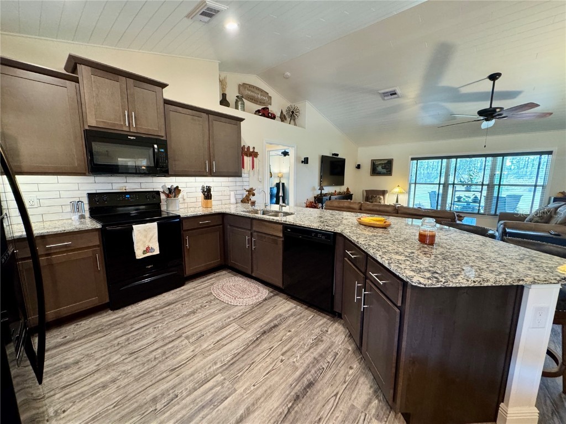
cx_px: 283
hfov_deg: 102.1
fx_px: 229
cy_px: 212
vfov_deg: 85.7
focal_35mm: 14
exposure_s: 1/60
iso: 400
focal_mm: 2.22
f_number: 2.2
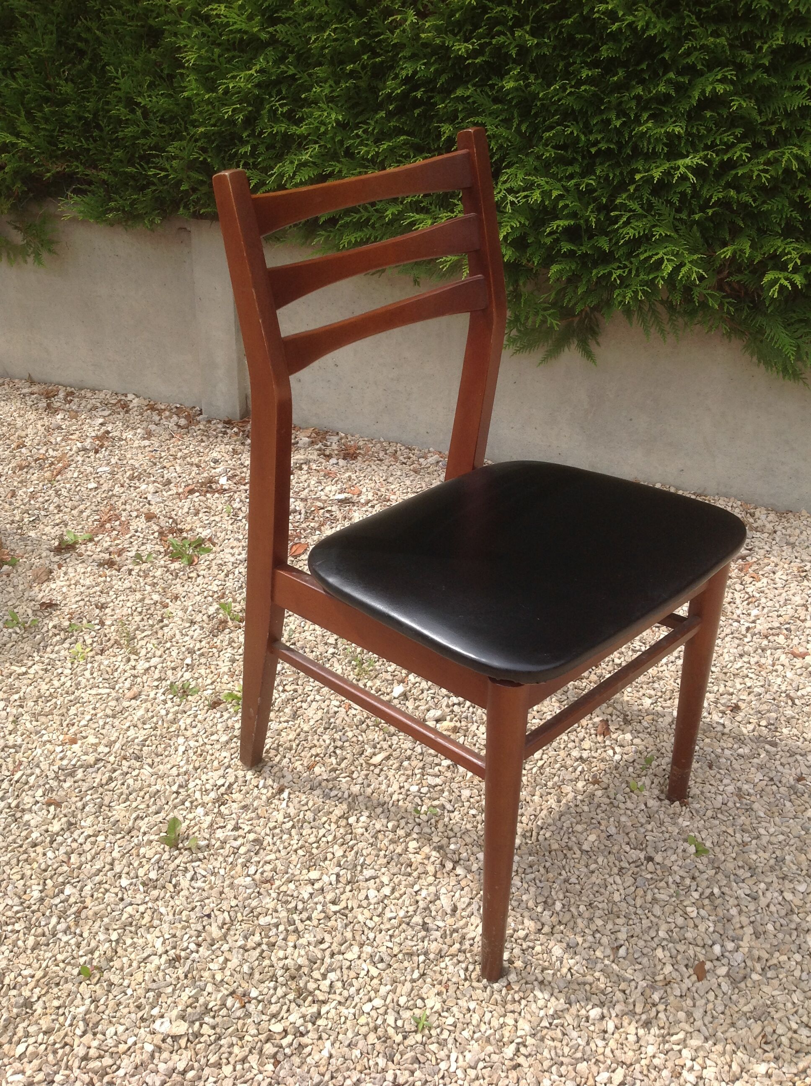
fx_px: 1096
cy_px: 543
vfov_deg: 52.7
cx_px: 406
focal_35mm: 35
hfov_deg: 40.6
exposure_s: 1/840
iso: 50
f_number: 2.4
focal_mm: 4.28
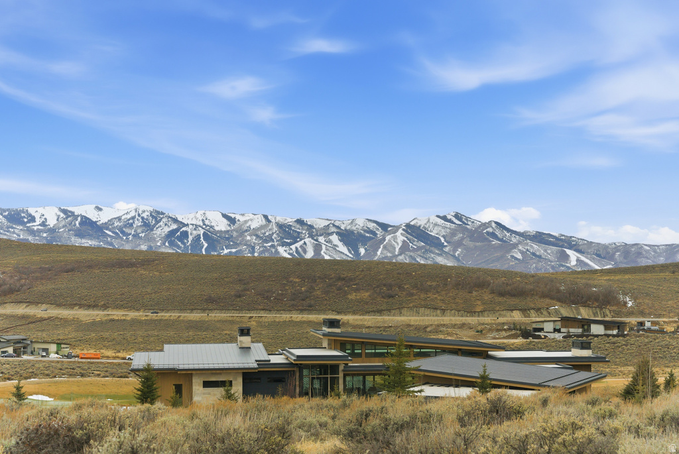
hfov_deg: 34.5
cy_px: 227
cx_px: 340
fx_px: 1095
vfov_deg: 23.4
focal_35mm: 58
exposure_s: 1/500
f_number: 9
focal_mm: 58
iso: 500
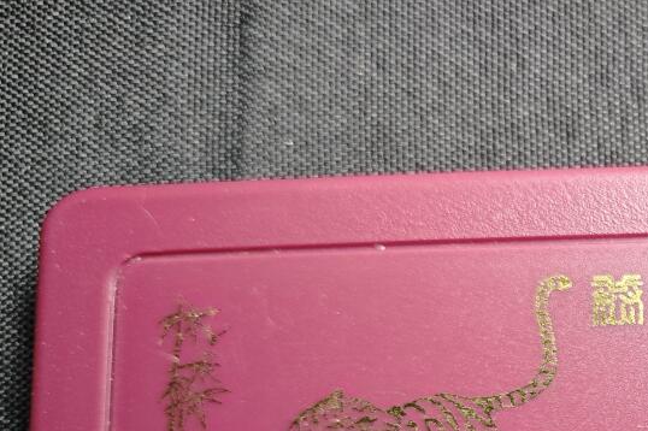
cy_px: 456
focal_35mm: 65
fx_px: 1169
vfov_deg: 20.1
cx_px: 795
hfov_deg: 27.0
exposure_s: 1/73.2
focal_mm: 5.84
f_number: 1.6
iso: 200
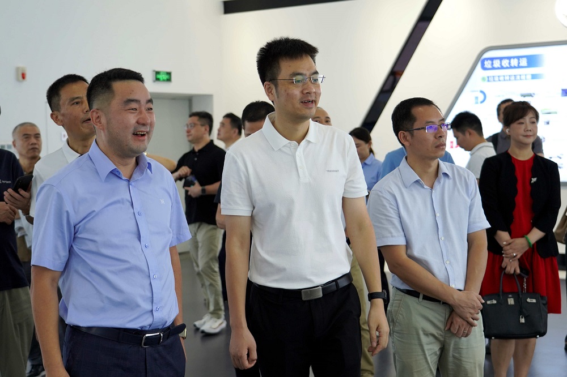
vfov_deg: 28.1
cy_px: 188
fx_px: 756
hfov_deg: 41.1
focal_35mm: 48
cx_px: 284
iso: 500
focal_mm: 48
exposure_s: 1/160
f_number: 4
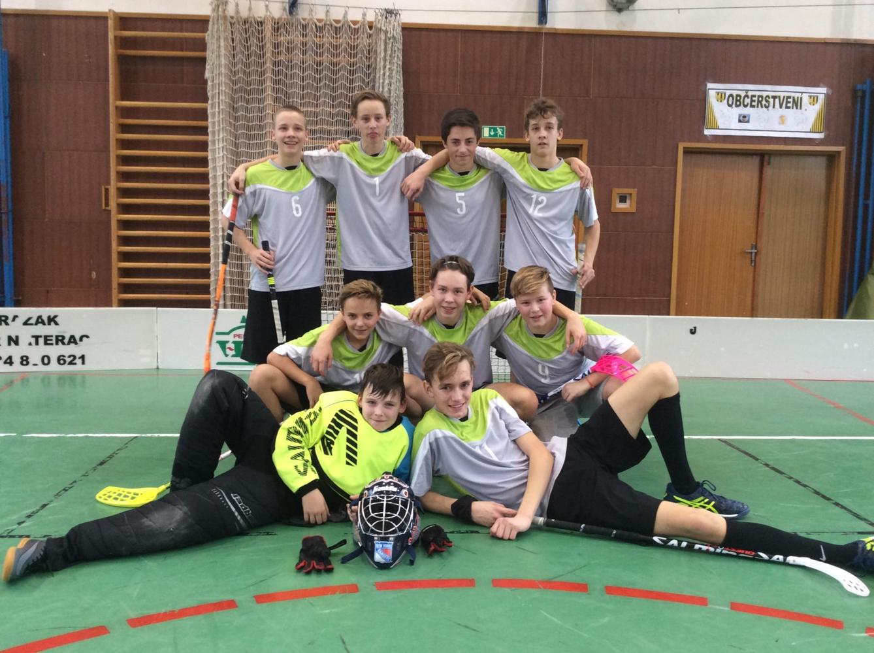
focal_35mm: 32
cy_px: 326
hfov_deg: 56.9
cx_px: 437
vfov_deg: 44.0
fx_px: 807
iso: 80
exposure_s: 1/25
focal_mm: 3.3
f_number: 2.4
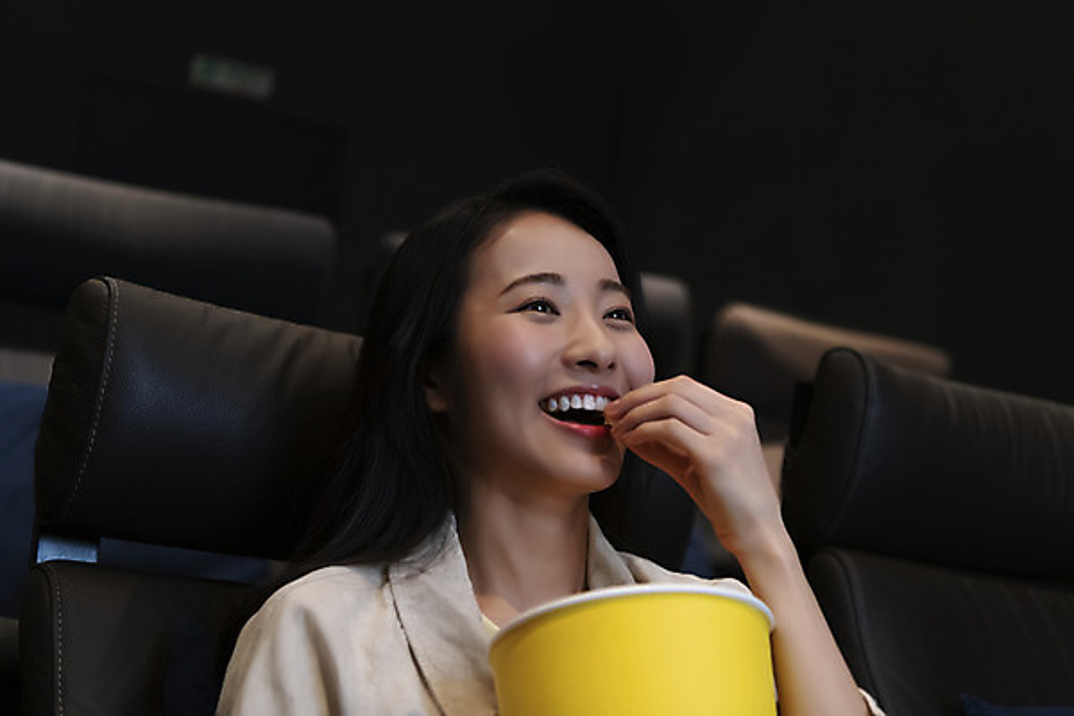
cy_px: 358
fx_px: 1432
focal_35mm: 48
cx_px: 537
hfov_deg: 41.1
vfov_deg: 28.1
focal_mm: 48
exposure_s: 1/100
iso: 1250
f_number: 2.8
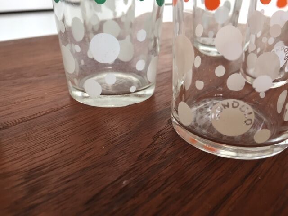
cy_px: 108
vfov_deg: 48.2
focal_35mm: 29
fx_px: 241
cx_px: 144
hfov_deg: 61.7
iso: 100
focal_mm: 4.15
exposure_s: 1/33
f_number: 2.2
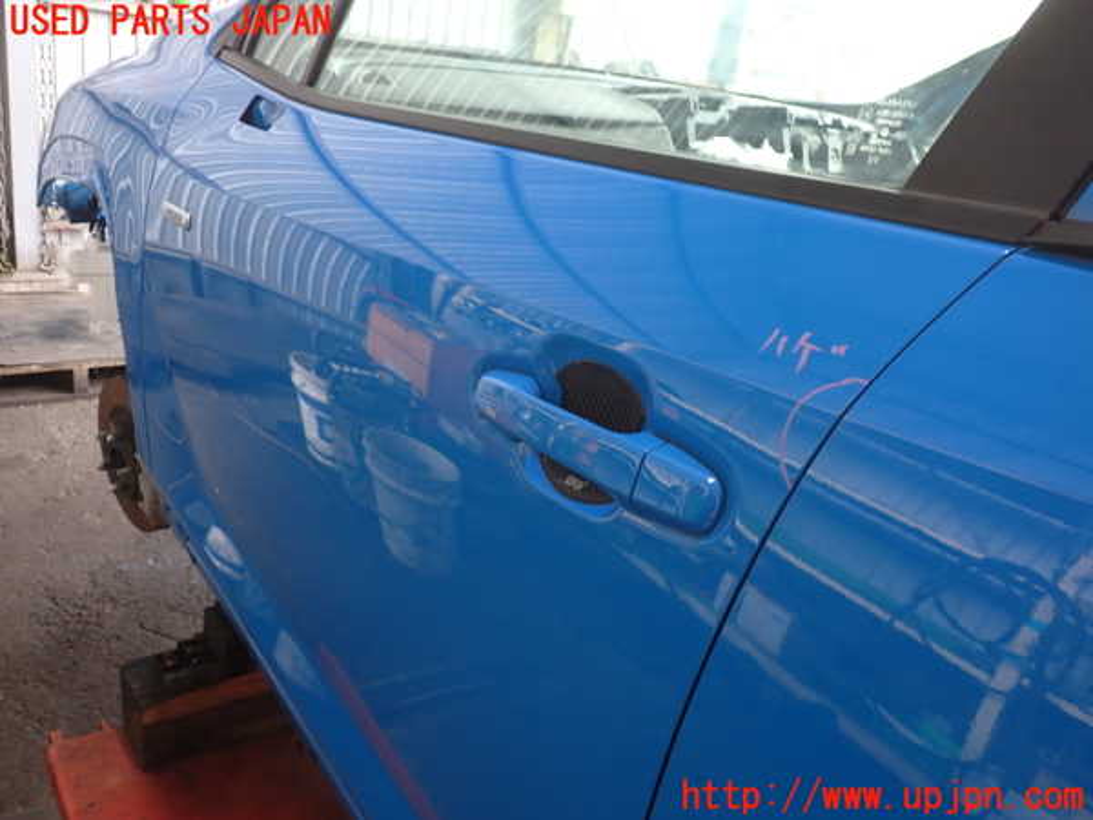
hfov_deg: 60.0
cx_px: 546
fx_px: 947
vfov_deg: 46.8
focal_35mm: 30
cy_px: 410
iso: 200
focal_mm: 5.4
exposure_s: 1/50
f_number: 2.3
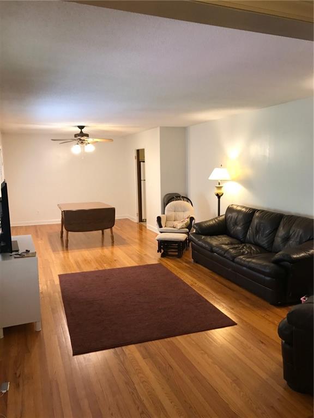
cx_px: 157
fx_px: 339
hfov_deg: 49.7
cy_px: 209
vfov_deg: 63.4
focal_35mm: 28
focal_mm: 3.99
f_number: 1.8
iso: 64
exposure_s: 1/30
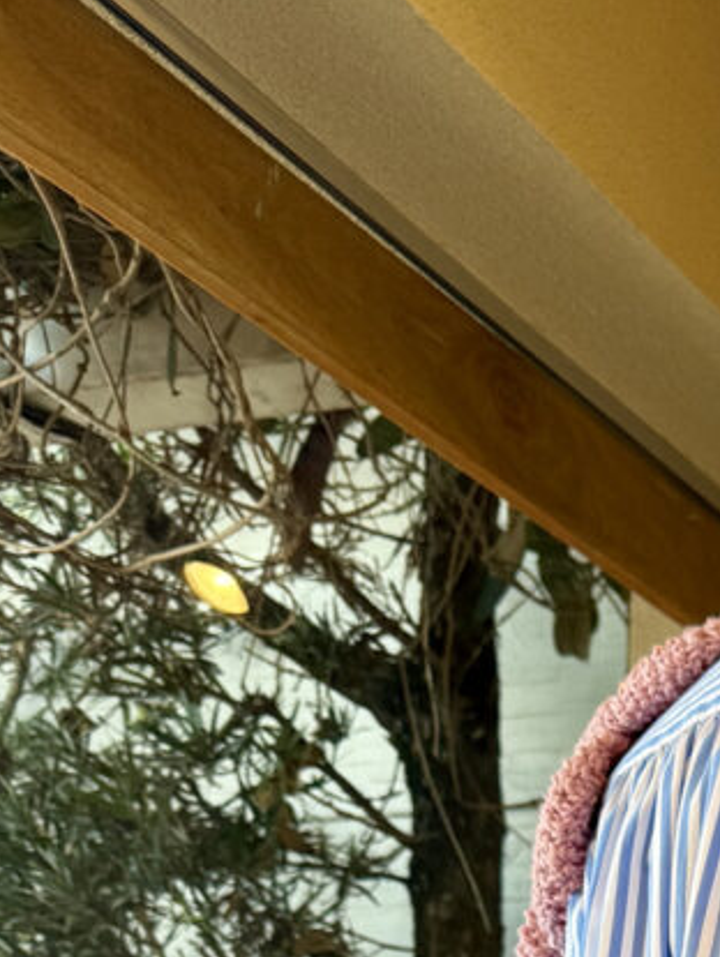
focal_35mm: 77
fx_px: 2132
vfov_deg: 21.1
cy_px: 1463
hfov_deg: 17.5
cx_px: 1025
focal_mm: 6.76
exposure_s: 1/293
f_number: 1.78
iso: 64
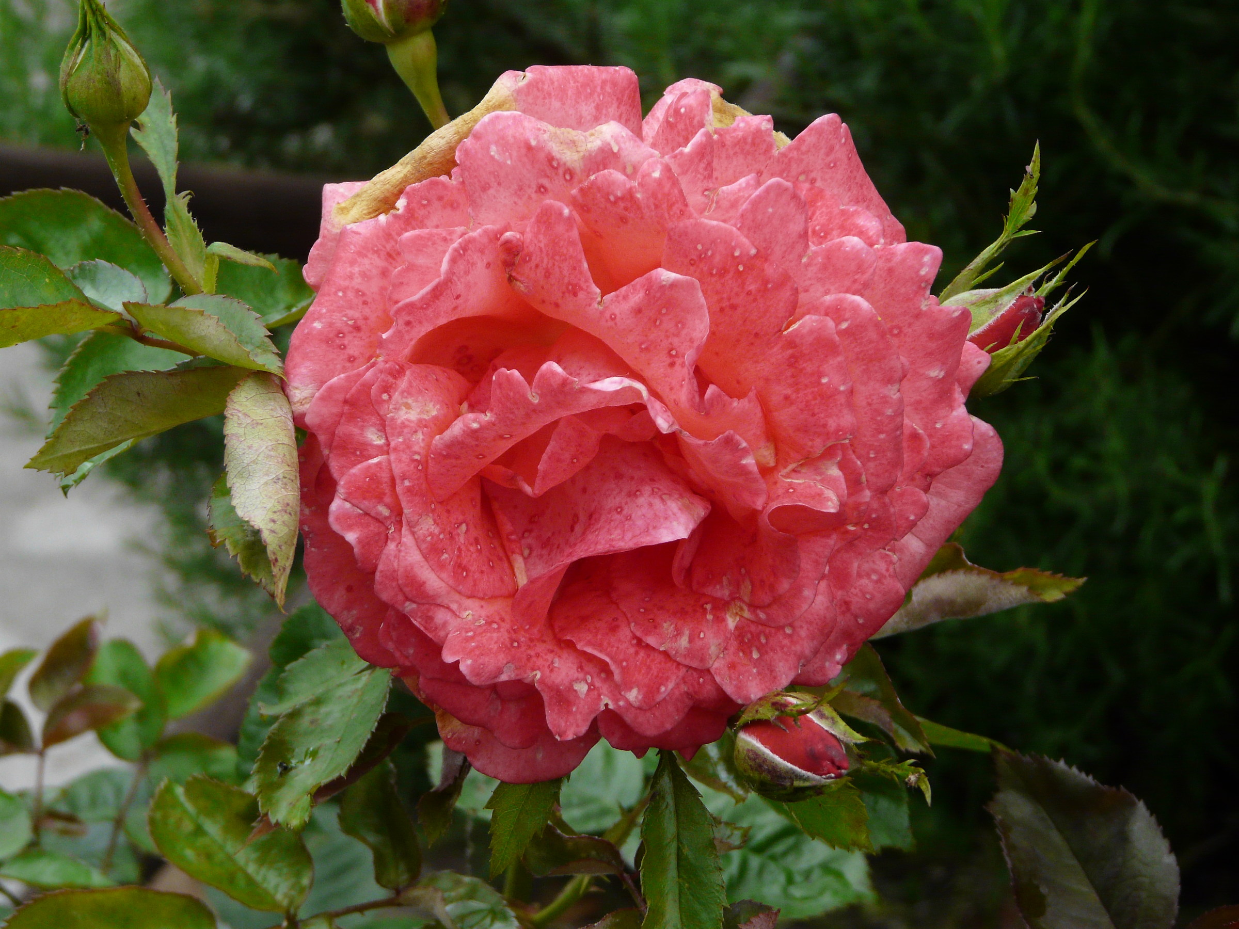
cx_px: 620
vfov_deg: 15.7
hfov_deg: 20.9
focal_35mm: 94
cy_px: 464
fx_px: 3365
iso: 160
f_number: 4
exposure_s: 1/200
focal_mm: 15.4
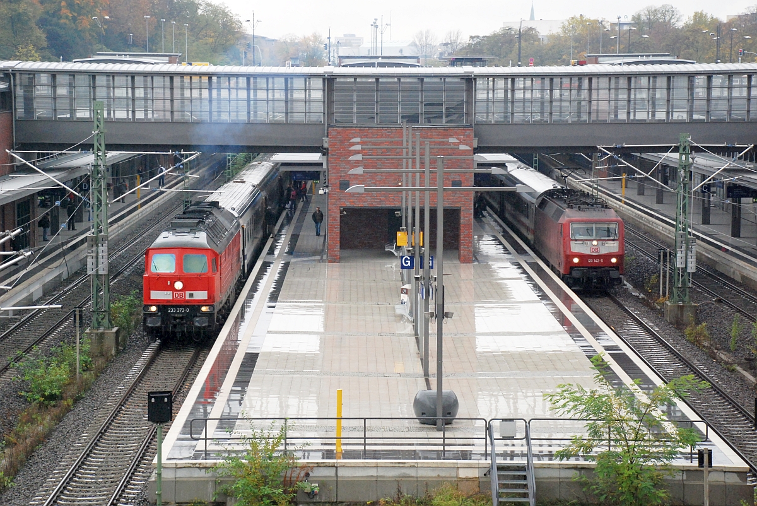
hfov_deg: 20.6
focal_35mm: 99
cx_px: 378
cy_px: 253
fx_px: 2083
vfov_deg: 13.8
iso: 800
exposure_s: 1/250
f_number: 5.6
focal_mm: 66
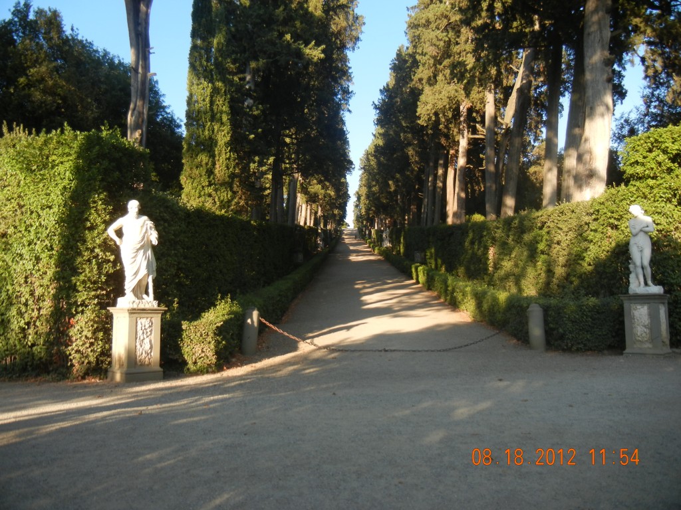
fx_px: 590
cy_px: 255
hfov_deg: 60.0
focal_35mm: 30
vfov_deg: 46.8
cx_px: 340
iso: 160
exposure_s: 1/347
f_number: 3.5
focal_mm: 5.4
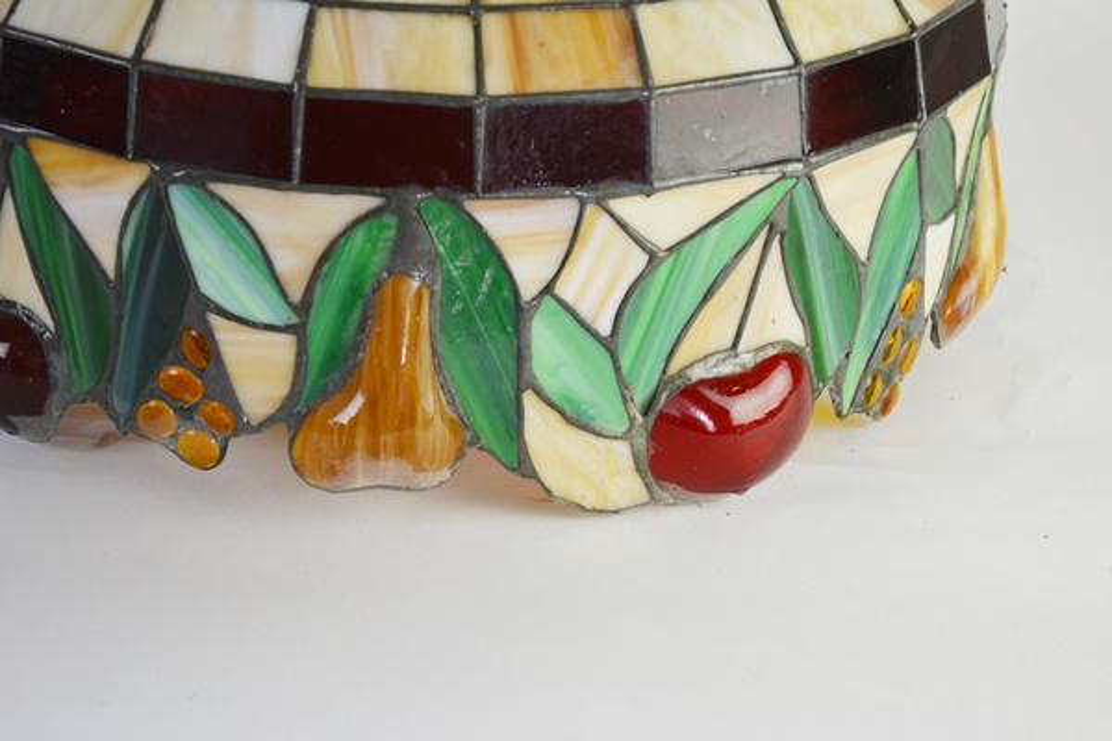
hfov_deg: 24.6
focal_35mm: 82
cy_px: 370
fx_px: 2548
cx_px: 556
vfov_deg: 16.6
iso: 400
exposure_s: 1/100
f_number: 5.6
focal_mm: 55
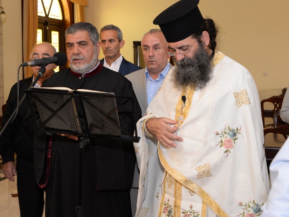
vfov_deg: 27.5
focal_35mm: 53
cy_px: 90
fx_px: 442
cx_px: 91
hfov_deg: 35.7
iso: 500
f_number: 5
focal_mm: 35
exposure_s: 1/40
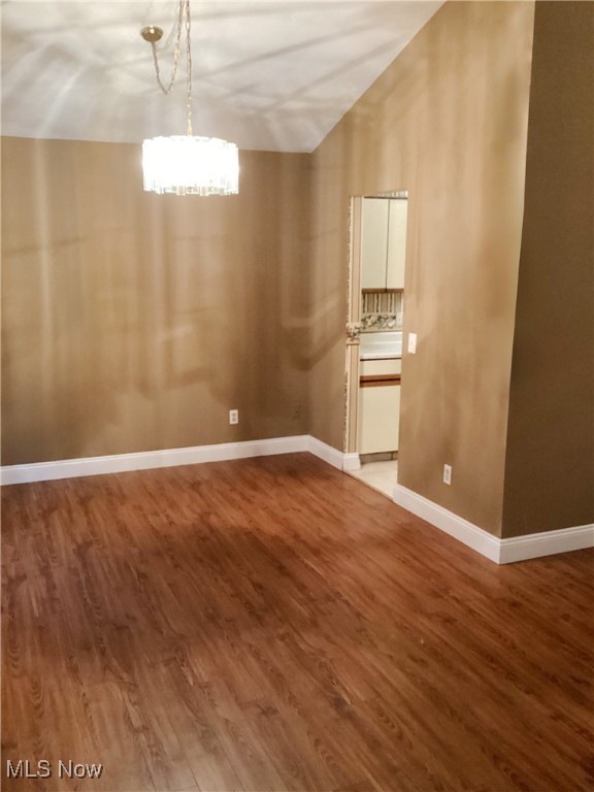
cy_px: 396
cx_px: 297
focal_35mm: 31
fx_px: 709
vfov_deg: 58.4
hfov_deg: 45.4
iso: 640
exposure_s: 1/30
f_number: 2.4
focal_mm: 3.3
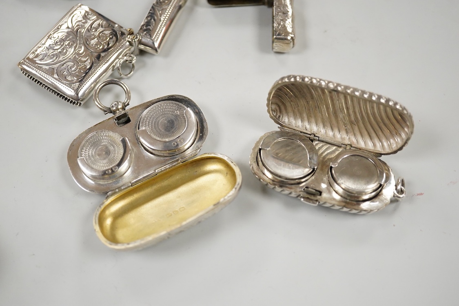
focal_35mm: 45
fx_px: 574
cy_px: 153
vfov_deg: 29.9
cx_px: 230
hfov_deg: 43.6
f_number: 3.5
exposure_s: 1/640
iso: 2500
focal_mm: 30
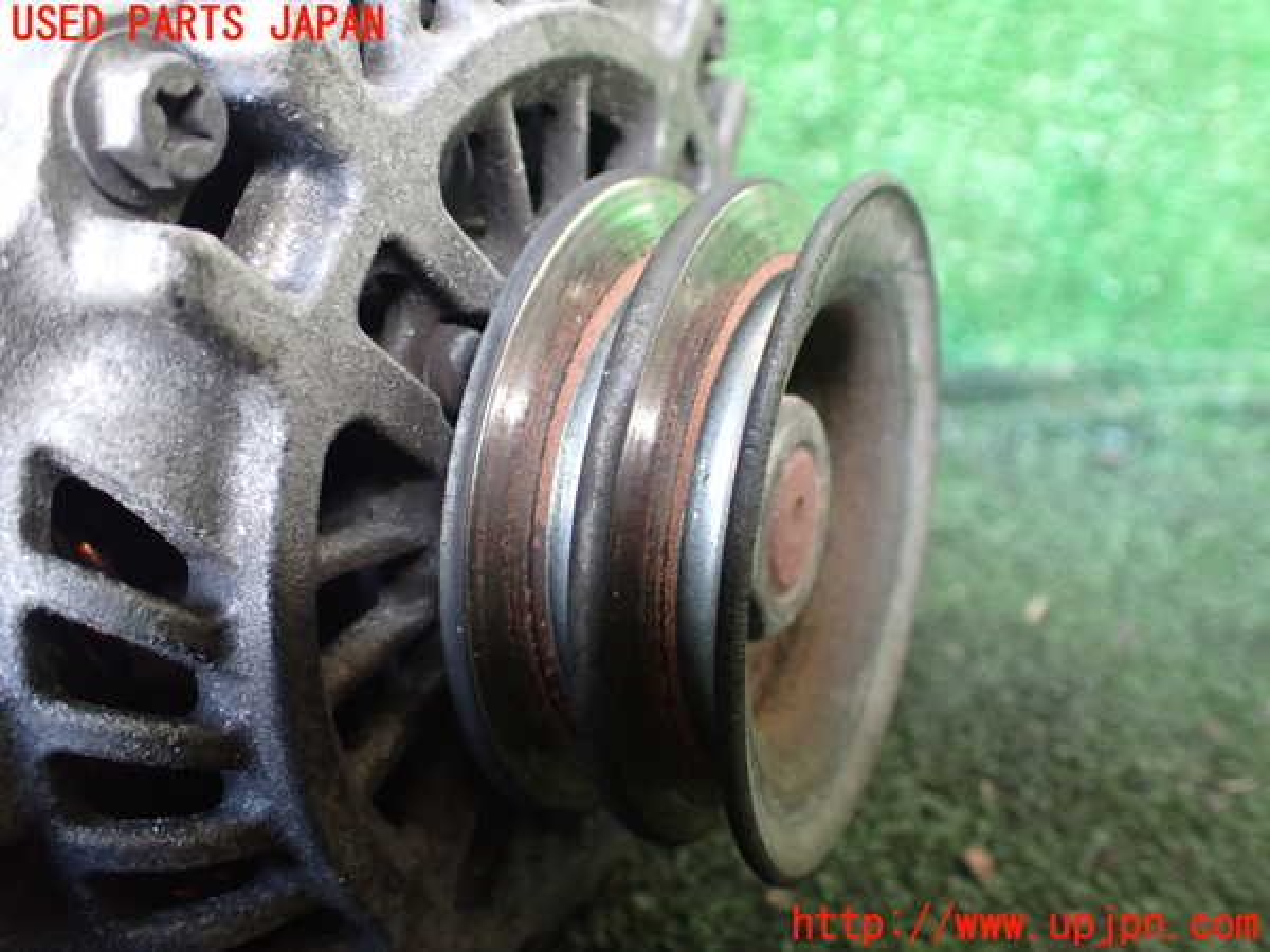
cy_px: 476
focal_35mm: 30
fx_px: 1101
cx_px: 635
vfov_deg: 46.8
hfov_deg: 60.0
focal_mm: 5.4
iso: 800
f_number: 2.3
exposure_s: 1/50
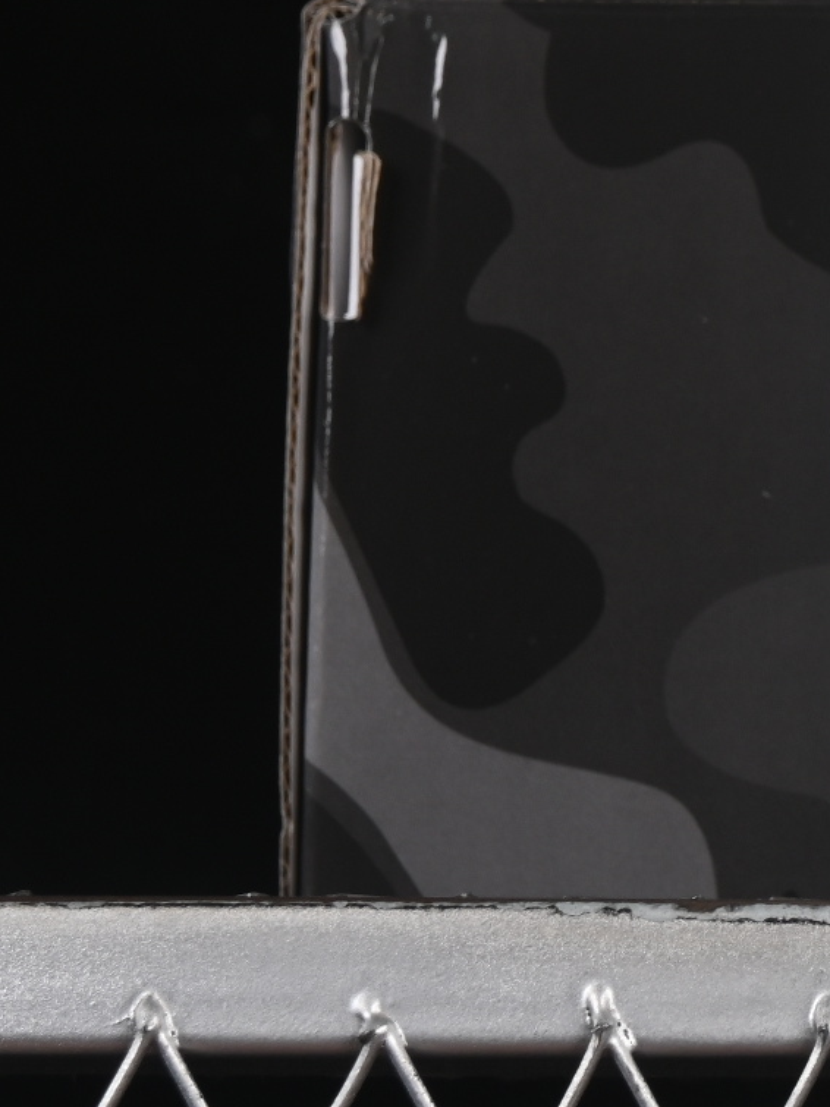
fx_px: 8506
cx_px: 1758
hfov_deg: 5.5
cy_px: 50
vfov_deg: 7.4
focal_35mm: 266
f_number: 8
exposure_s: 1/80
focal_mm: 50
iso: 160
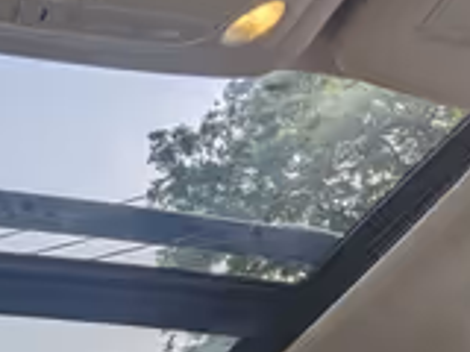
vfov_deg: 23.5
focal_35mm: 60
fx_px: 815
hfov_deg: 31.3
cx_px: 88
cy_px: 340
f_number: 2.2
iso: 76
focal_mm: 2.35
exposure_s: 1/106
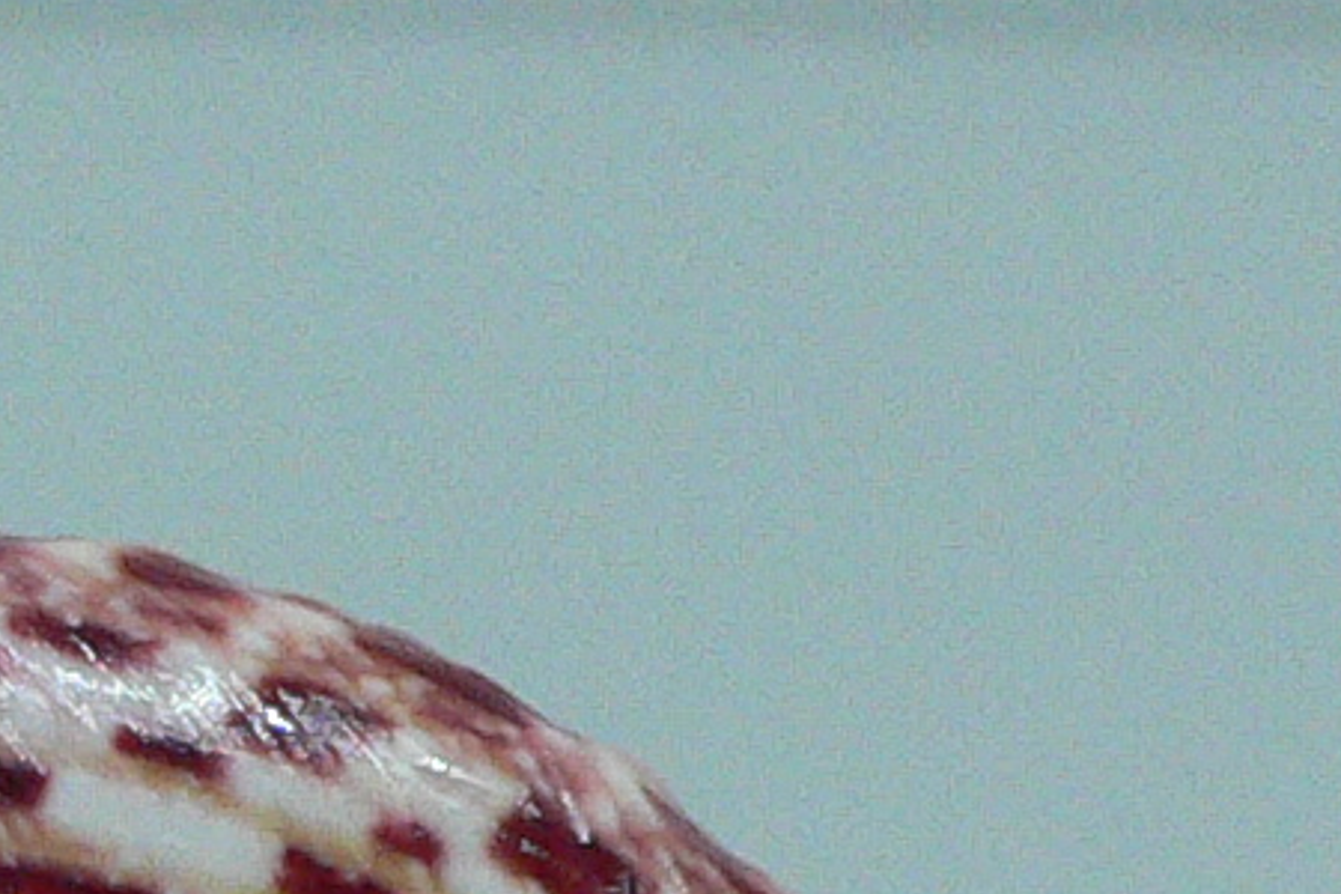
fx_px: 6071
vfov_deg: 8.0
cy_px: 1839
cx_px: -51
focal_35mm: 163
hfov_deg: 12.4
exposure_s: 1/60
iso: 200
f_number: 2.8
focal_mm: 4.6
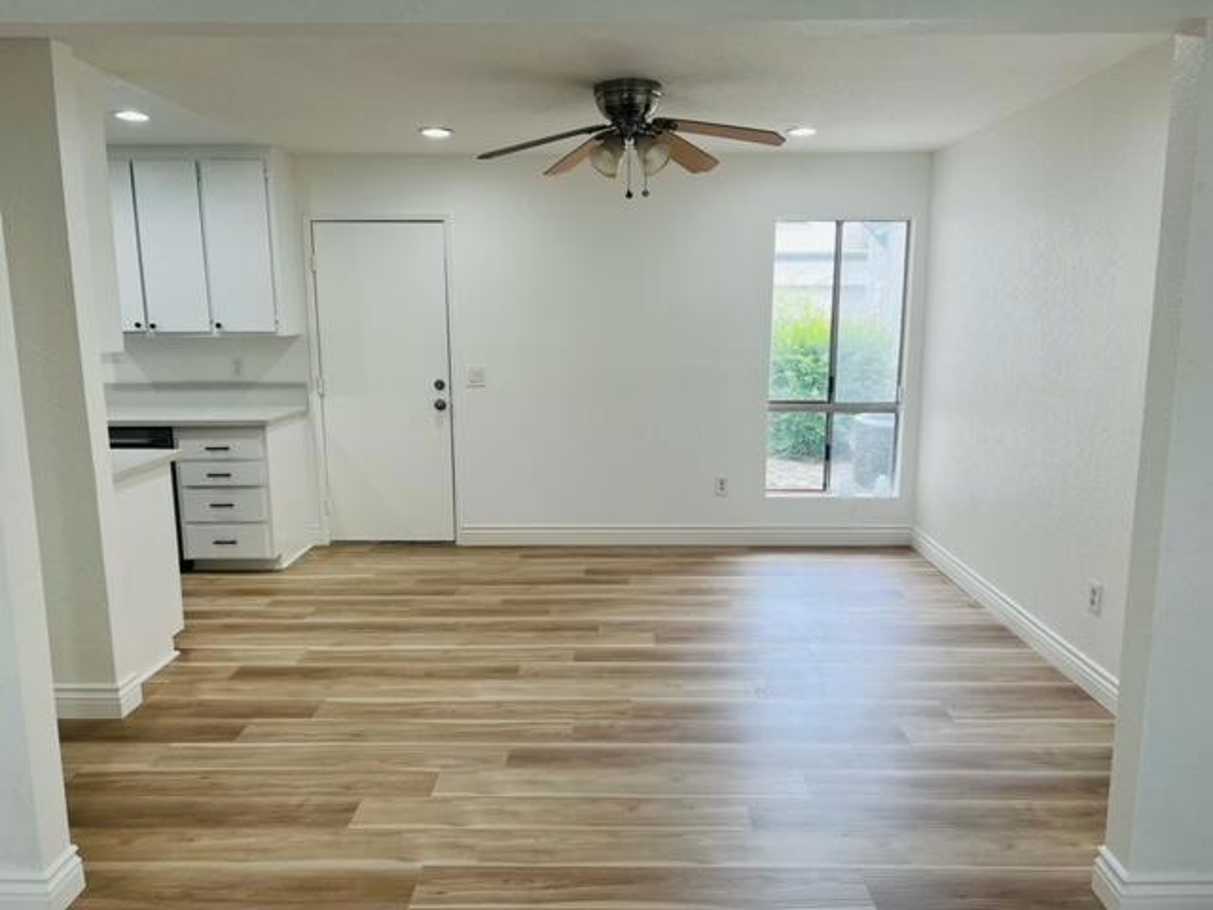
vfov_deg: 53.1
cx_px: 606
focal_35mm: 26
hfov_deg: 67.3
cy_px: 455
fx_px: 911
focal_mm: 5.7
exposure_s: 1/163
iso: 50
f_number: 1.5
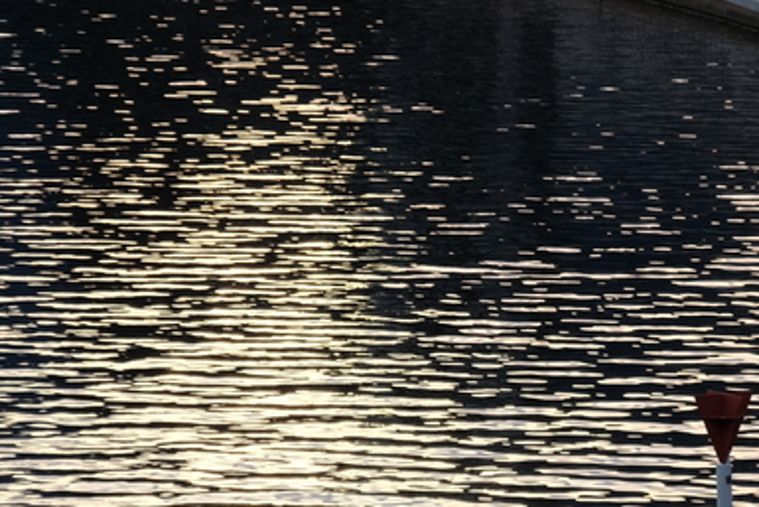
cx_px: 347
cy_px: 510
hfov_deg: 7.4
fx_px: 5884
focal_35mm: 279
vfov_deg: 4.9
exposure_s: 1/1300
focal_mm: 70
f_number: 2.8
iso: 320
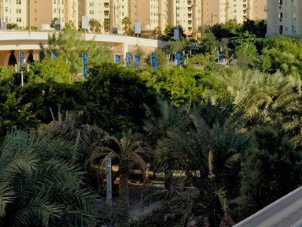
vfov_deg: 11.9
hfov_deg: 15.9
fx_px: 1082
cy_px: 61
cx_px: 99
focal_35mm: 124
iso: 80
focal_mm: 13.2
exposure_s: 1/180
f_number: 6
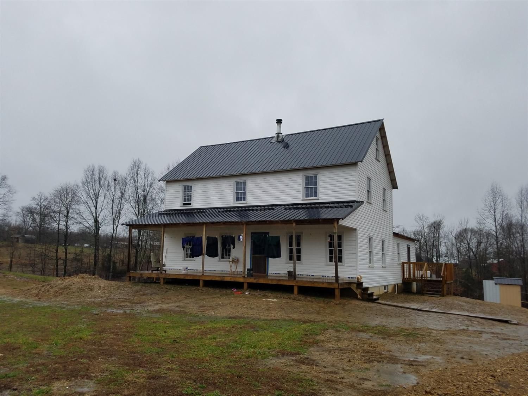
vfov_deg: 53.0
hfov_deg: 67.3
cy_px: 198
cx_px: 264
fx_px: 396
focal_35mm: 26
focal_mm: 4.2
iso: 50
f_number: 1.7
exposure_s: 1/204
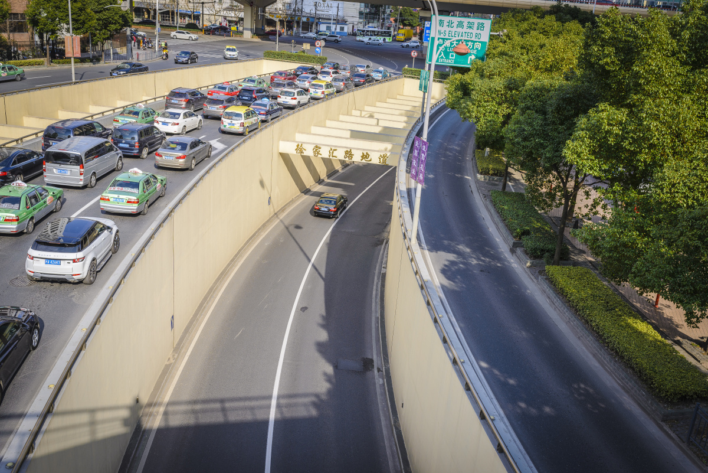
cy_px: 236
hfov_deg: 54.4
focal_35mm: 35
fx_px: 689
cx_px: 354
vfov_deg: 37.9
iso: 100
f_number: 8
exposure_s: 1/250
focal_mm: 35
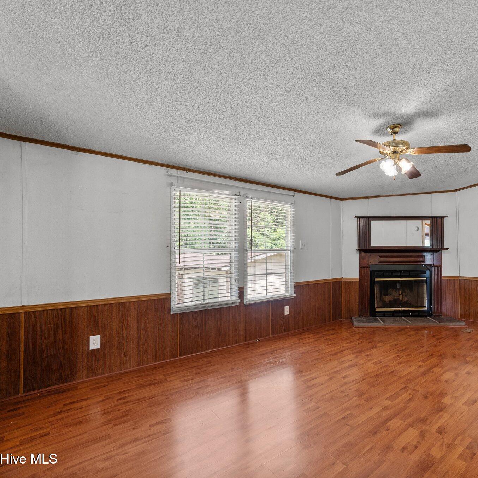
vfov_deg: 80.7
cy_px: 240
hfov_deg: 78.3
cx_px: 316
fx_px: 281
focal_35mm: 18
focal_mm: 14
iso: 250
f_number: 8
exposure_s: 1/6
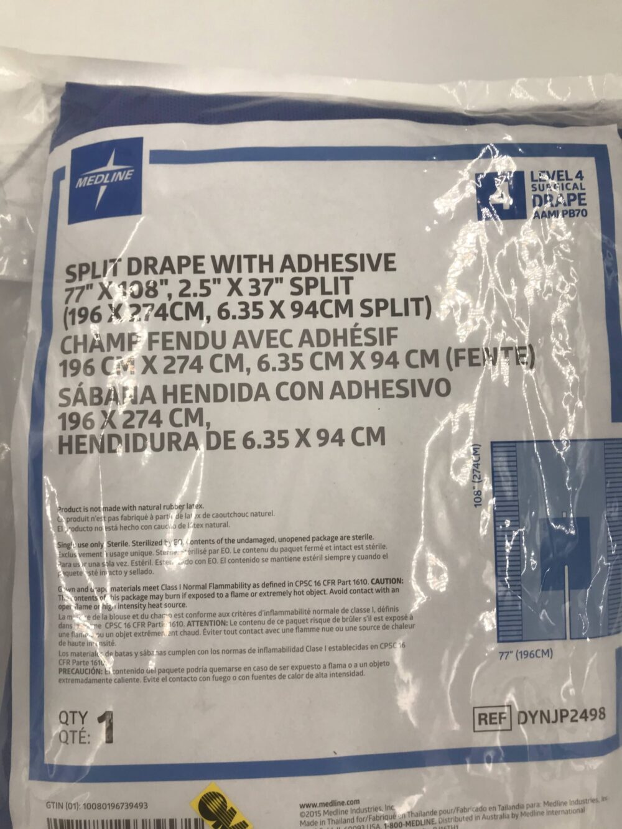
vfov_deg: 63.4
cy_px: 414
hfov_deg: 49.8
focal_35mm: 28
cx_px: 311
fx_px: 671
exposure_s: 1/60
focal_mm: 3.99
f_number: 1.8
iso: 25
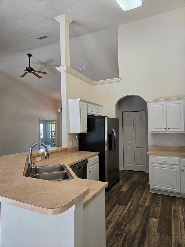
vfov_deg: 73.9
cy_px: 124
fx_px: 164
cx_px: 92
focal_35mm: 23
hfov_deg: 58.9
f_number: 1.8
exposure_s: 1/120
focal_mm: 5.4
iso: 200
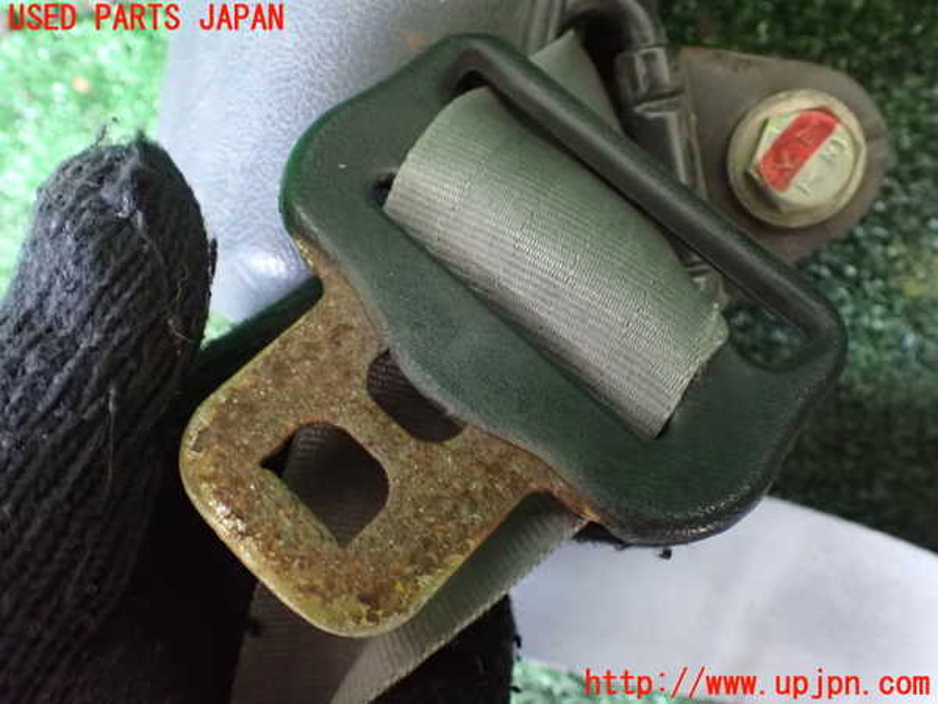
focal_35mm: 30
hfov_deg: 60.0
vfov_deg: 46.8
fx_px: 813
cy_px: 352
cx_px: 469
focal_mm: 5.4
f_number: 2.3
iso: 1250
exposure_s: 1/30
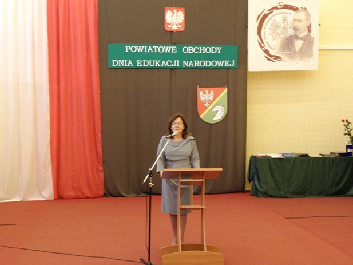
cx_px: 172
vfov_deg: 26.6
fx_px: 561
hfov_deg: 34.9
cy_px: 130
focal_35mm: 55
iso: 125
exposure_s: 1/10
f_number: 3.5
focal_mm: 9.57
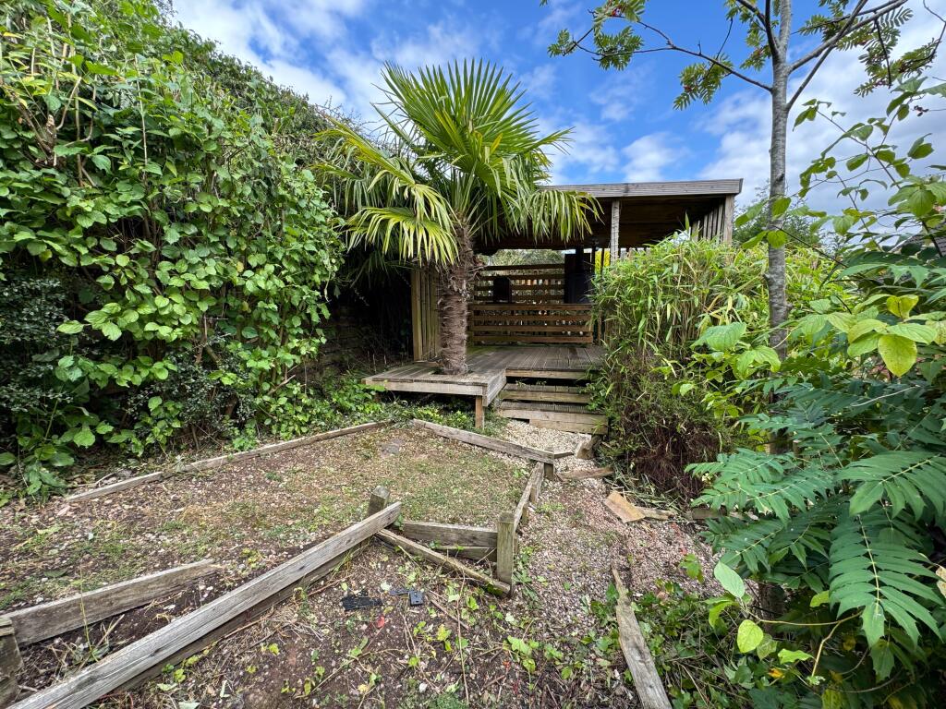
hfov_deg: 102.1
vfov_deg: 85.7
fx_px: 383
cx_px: 473
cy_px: 354
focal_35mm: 14
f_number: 2.2
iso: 40
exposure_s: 1/253
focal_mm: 2.22
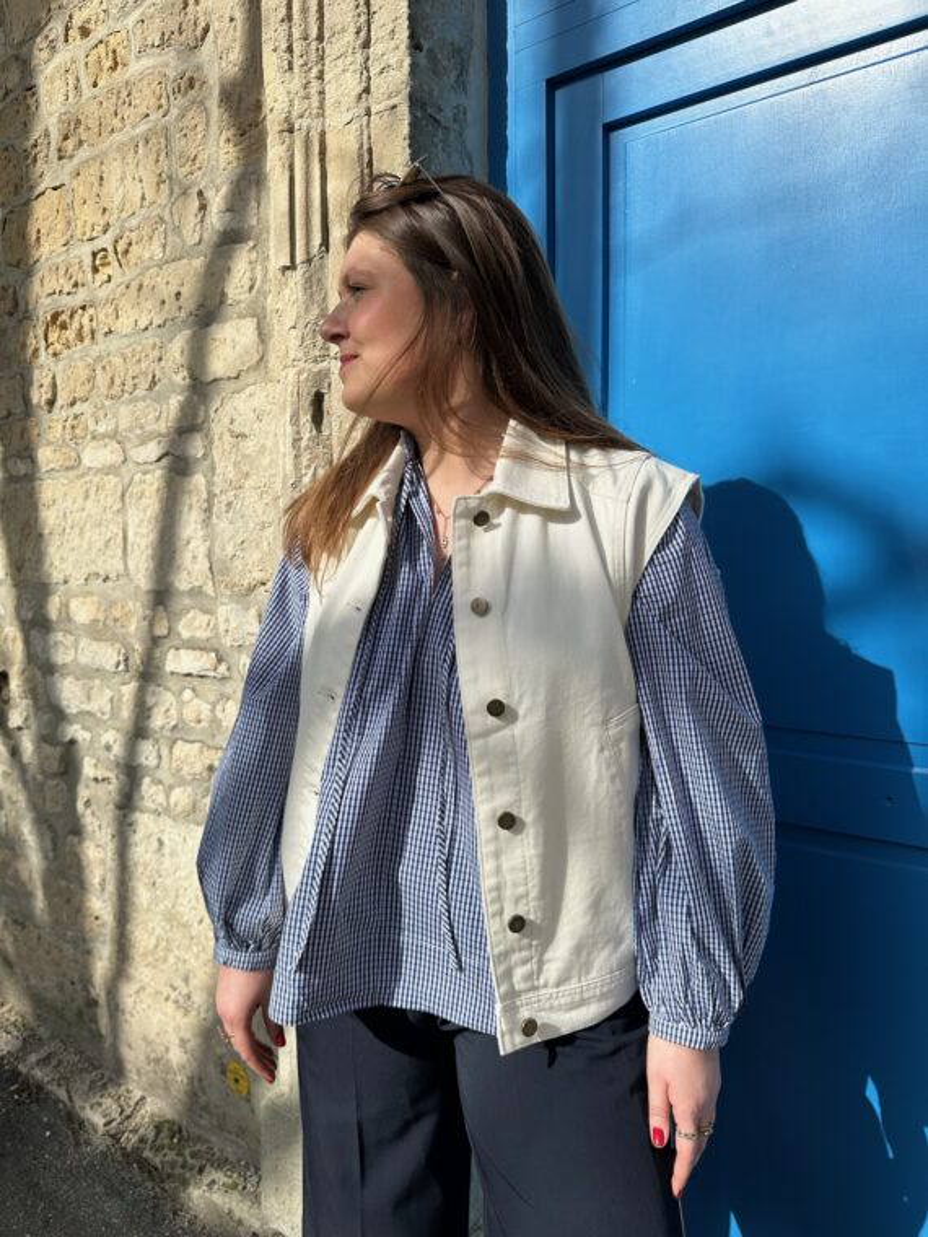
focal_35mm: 24
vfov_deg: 71.6
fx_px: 858
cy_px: 618
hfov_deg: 56.8
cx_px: 464
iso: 80
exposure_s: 1/5263
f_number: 1.78
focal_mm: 6.86
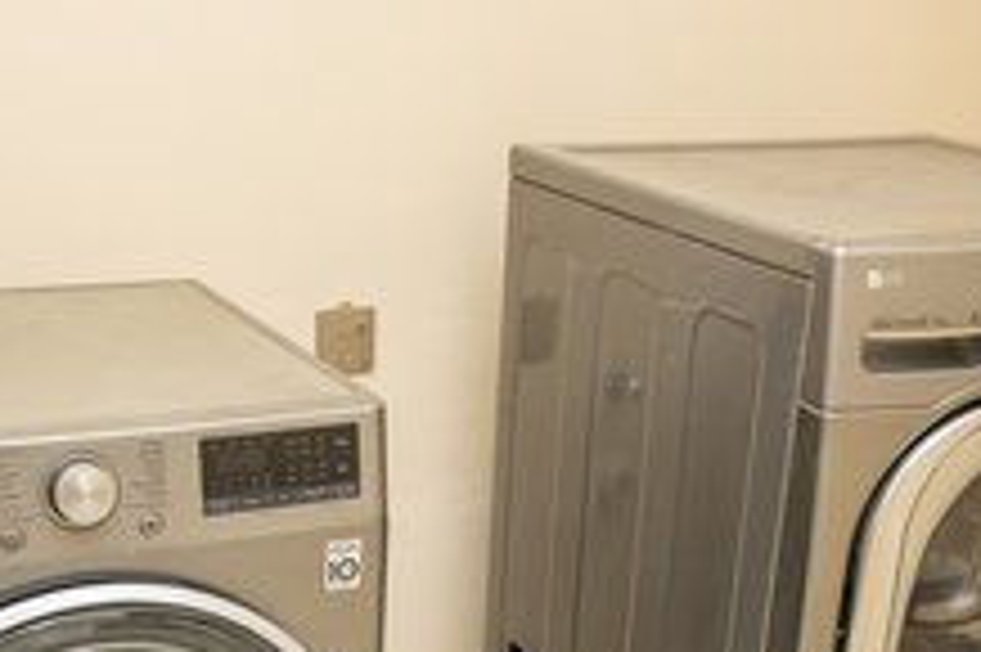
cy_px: 650
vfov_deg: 20.8
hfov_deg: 31.9
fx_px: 1715
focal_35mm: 63
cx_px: 482
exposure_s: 1/200
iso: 320
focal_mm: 30
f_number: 4
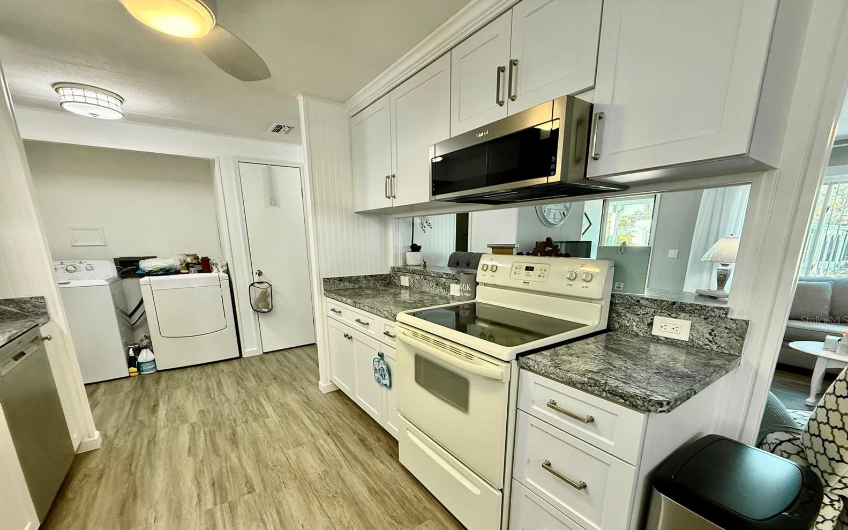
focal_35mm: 15
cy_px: 320
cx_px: 423
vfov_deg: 73.9
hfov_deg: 101.5
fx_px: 347
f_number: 2.2
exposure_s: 1/120
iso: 250
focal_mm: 2.22
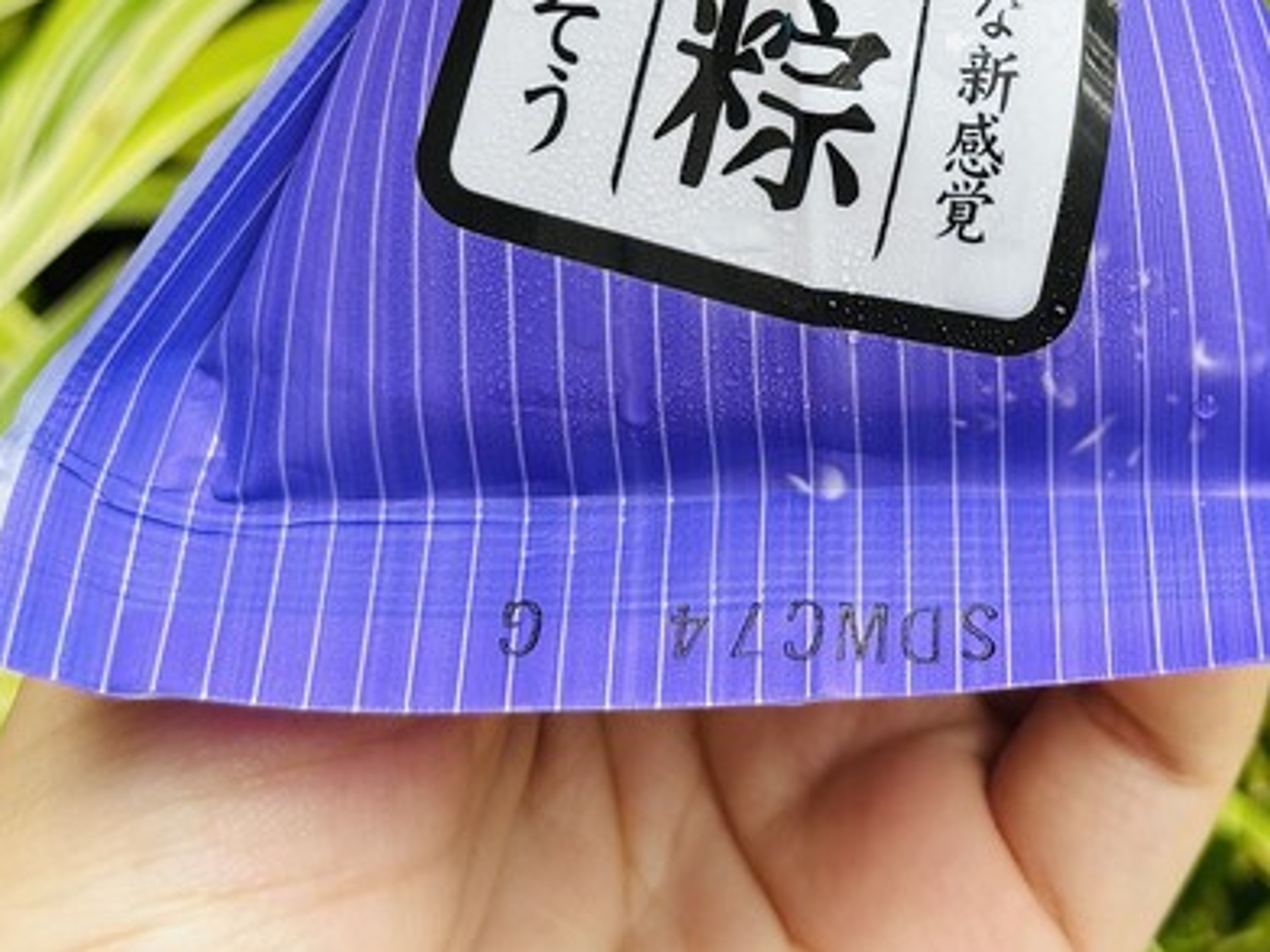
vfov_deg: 13.9
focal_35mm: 104
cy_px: -76
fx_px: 3816
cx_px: 833
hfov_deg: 18.8
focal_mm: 6.86
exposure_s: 1/450
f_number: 1.78
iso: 64
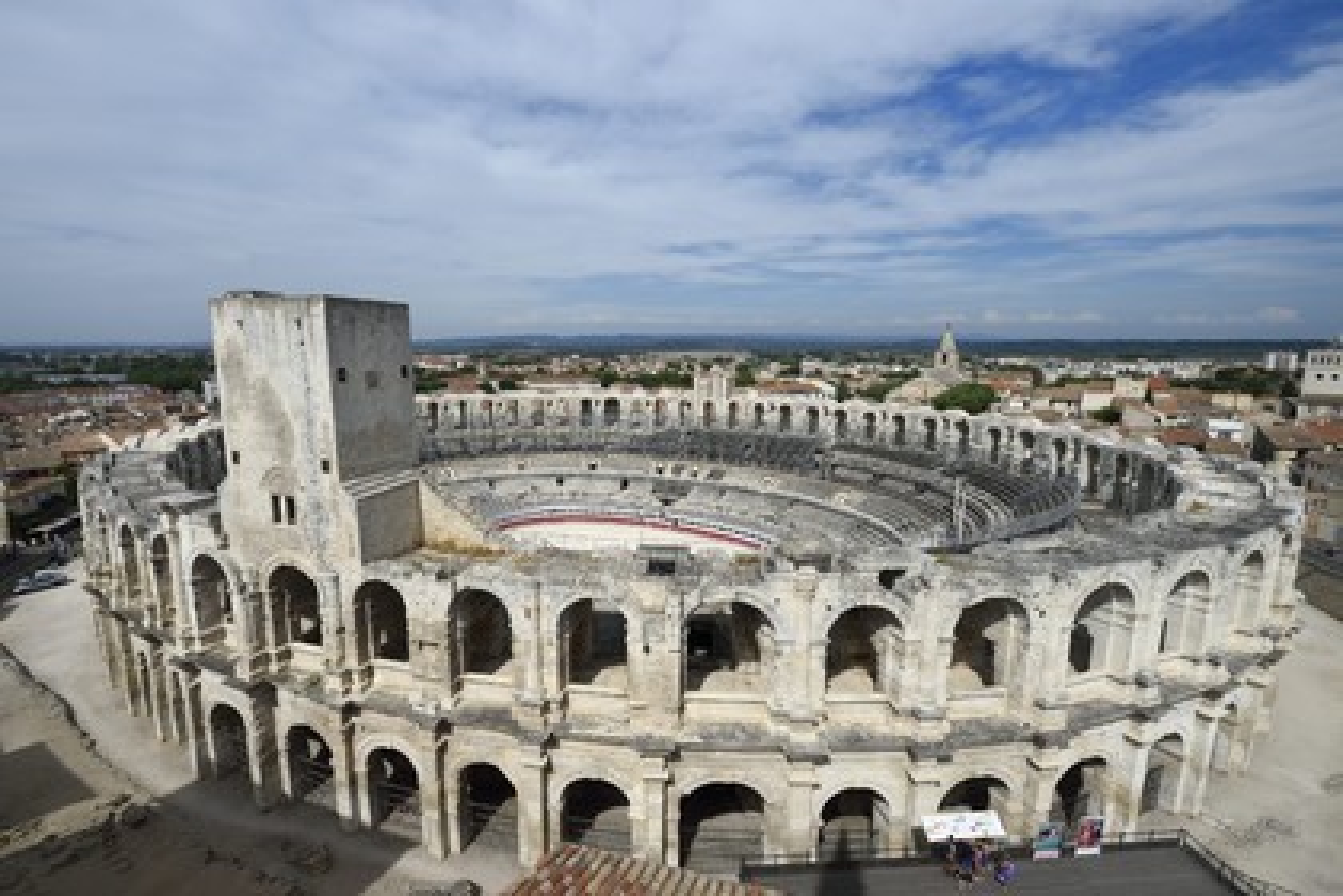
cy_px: 448
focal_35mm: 14
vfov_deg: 81.2
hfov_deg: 104.3
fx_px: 522
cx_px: 672
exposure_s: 1/250
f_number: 16
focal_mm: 14
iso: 200
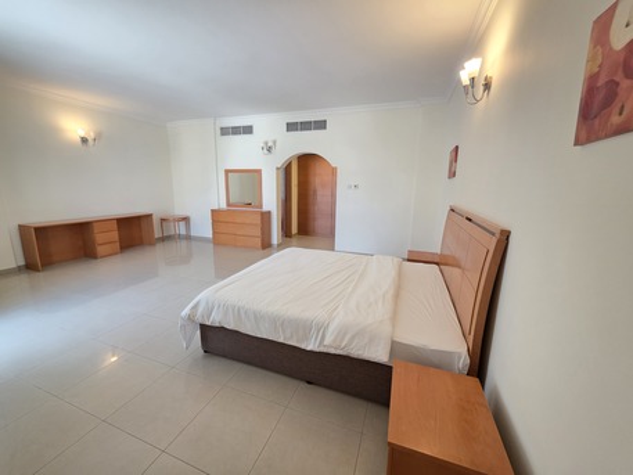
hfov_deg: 106.2
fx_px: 238
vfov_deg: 89.9
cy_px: 238
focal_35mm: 13
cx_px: 316
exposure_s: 1/100
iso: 320
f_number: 1.9
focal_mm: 2.2
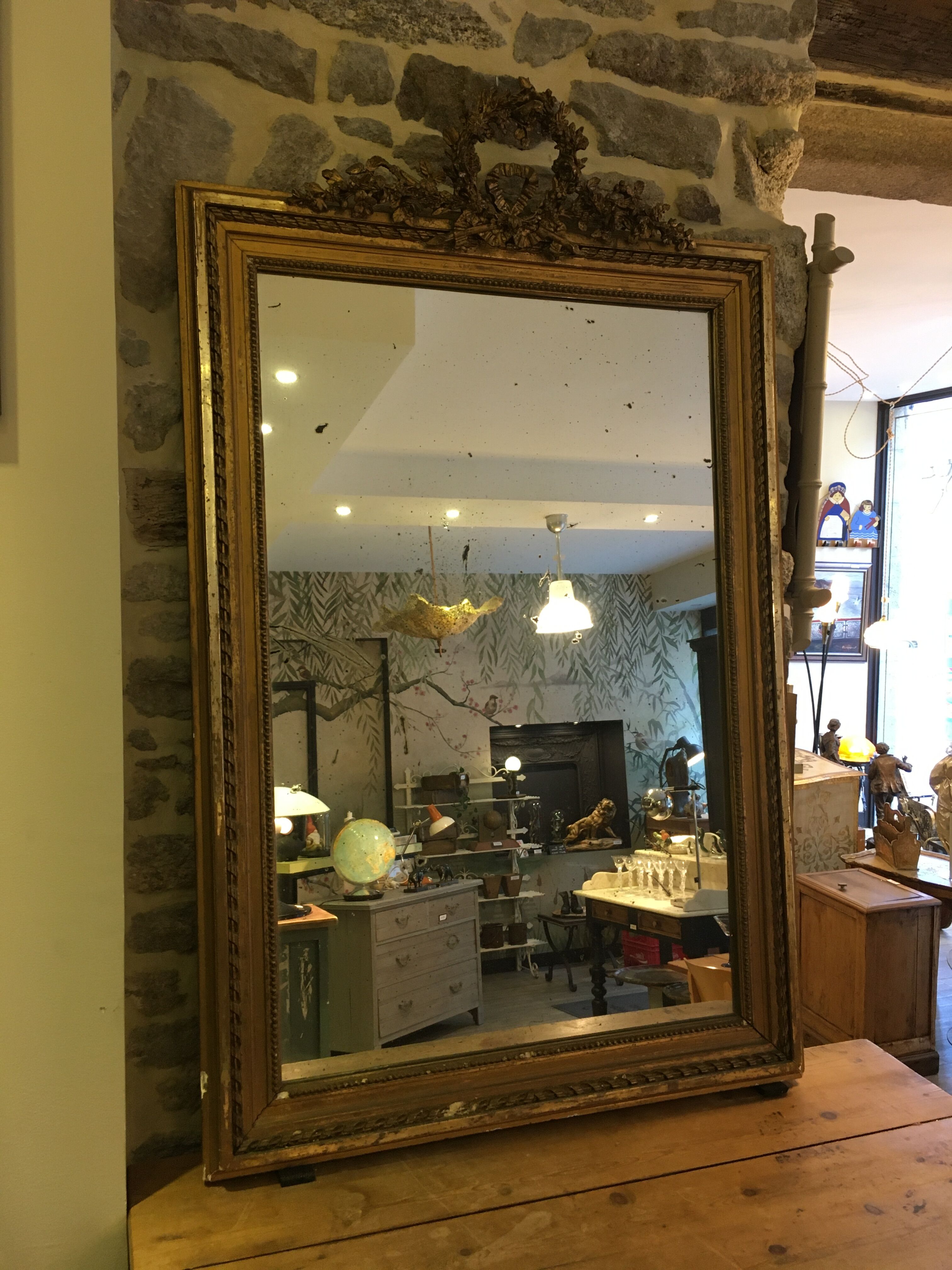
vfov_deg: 61.7
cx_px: 476
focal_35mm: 29
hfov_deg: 48.2
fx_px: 1063
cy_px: 635
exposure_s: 1/33
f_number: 2.2
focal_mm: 4.15
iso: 160
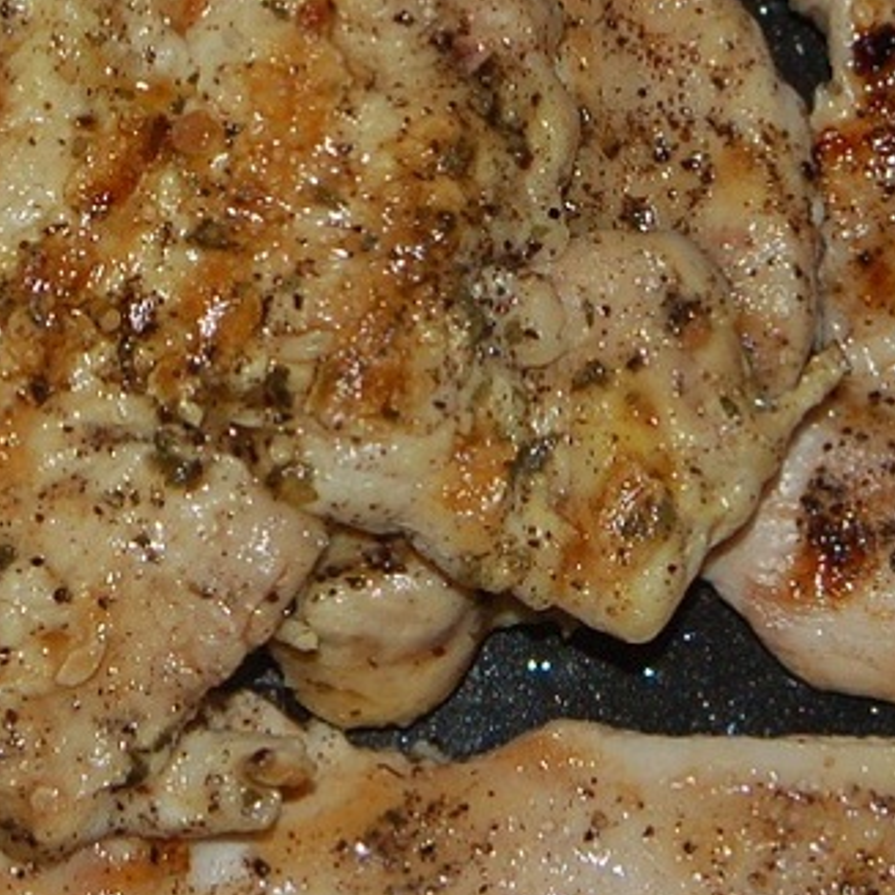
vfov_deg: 6.2
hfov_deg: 6.2
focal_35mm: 280
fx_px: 8193
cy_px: -416
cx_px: 120
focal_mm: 45
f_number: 5.6
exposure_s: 1/400
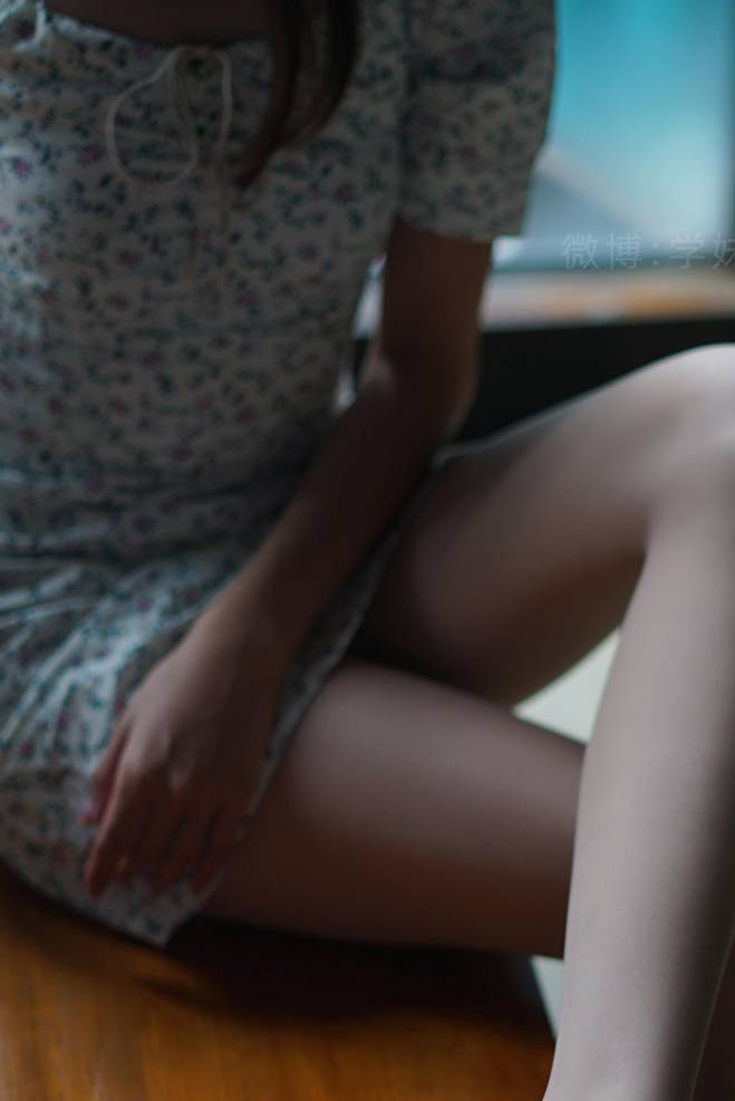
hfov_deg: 14.9
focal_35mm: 91
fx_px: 2784
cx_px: 589
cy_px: 760
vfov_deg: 22.3
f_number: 1.8
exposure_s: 1/200
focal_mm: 50
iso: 200
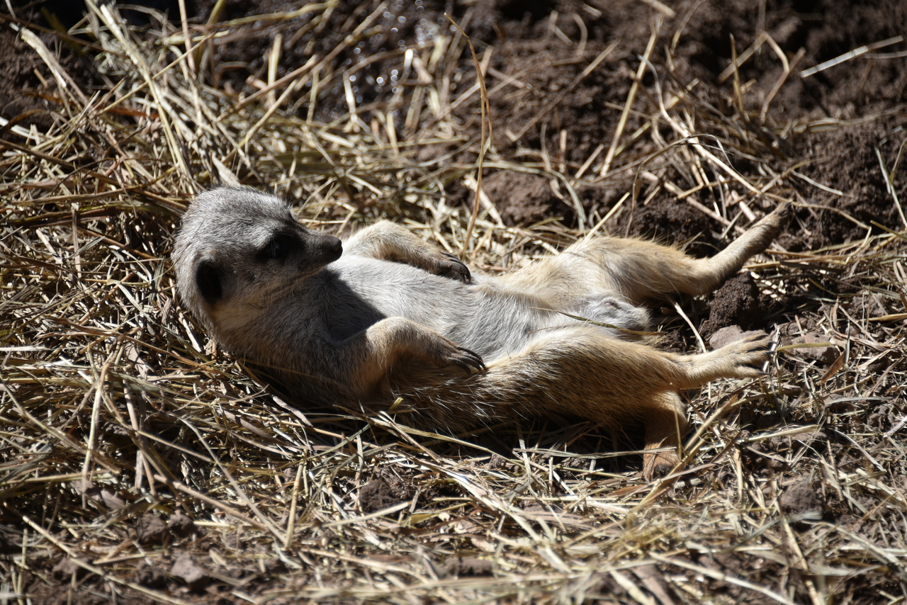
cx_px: 454
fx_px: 5796
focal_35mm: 230
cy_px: 302
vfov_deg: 6.0
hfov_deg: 8.9
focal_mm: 230
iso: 100
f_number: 5.6
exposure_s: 1/500
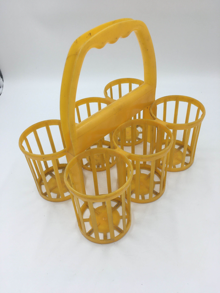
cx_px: 110
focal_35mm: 29
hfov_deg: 48.2
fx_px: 246
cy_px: 146
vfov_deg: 61.7
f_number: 2.2
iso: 25
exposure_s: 1/295
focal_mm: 4.15
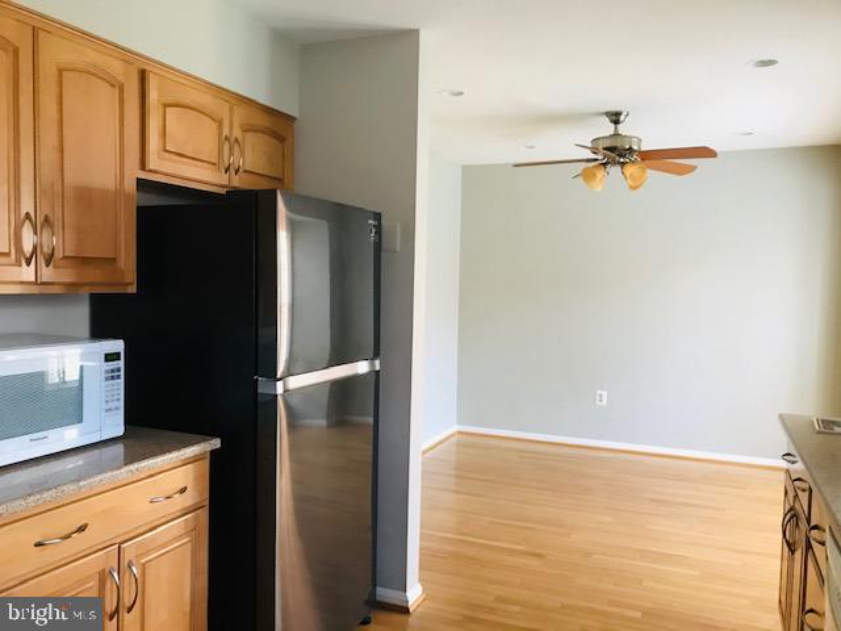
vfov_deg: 49.7
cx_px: 420
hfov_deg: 63.4
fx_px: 680
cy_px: 316
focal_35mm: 28
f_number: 1.8
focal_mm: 3.99
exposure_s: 1/15
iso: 50
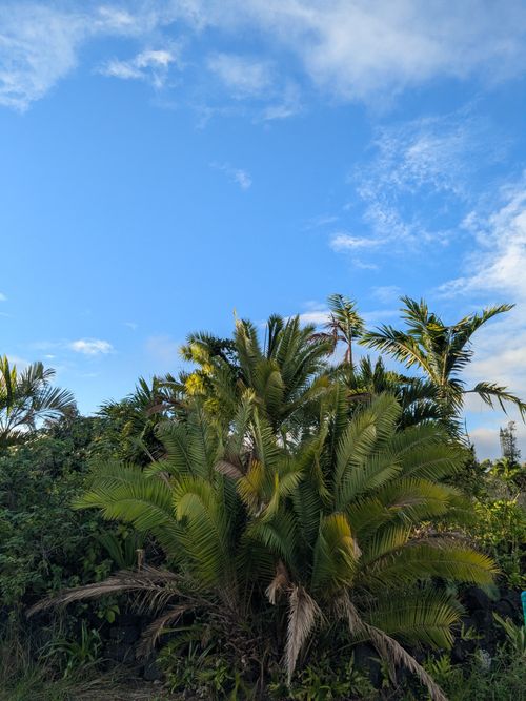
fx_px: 547
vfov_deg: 65.3
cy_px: 350
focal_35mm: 27
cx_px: 263
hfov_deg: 51.3
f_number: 1.73
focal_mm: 4.38
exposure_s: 1/1462
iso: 57
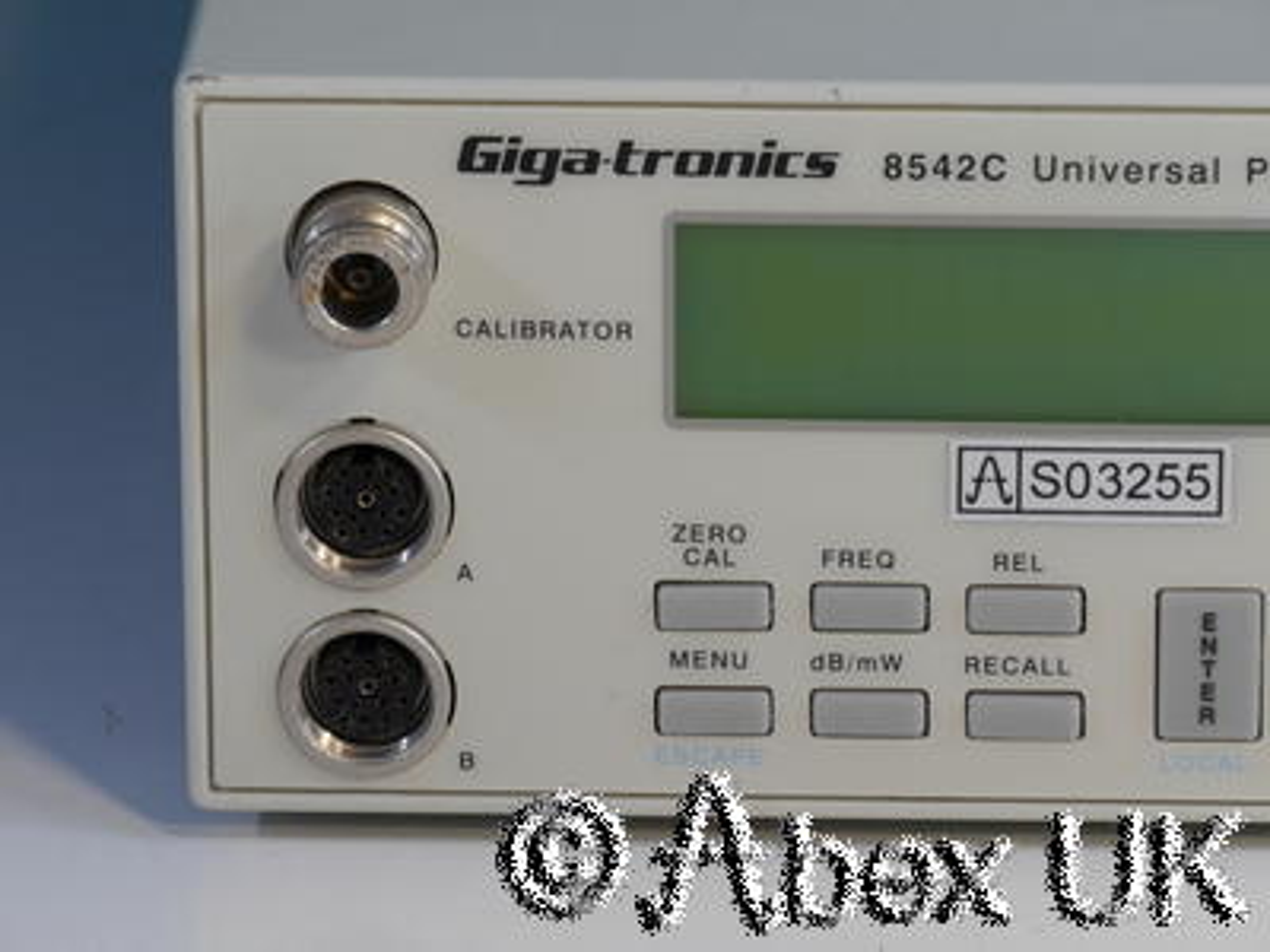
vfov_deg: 5.3
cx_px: 635
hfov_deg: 7.1
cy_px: 476
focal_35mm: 280
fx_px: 10273
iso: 400
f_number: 13
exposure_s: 1/6
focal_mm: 140
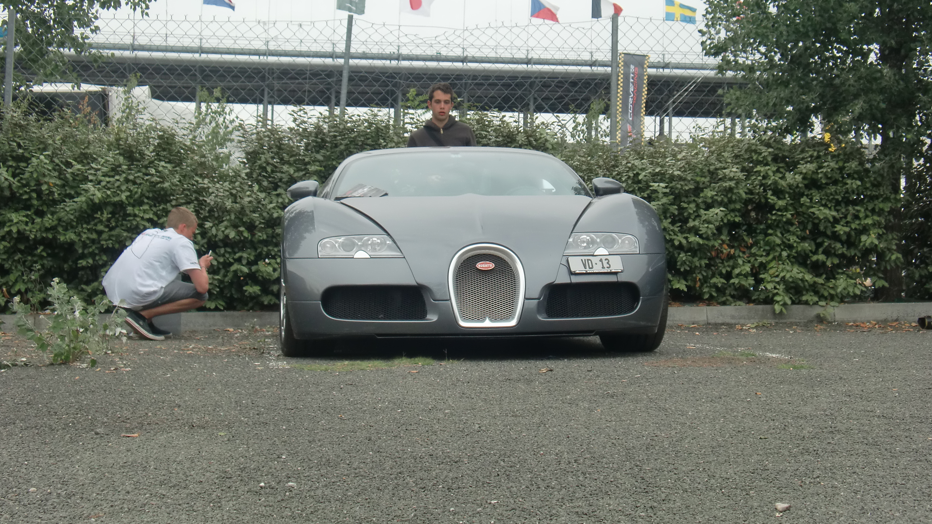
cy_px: 214
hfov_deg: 31.0
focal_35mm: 68
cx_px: 464
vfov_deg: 17.7
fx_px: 1681
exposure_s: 1/320
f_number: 4.3
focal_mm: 11.16
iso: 64
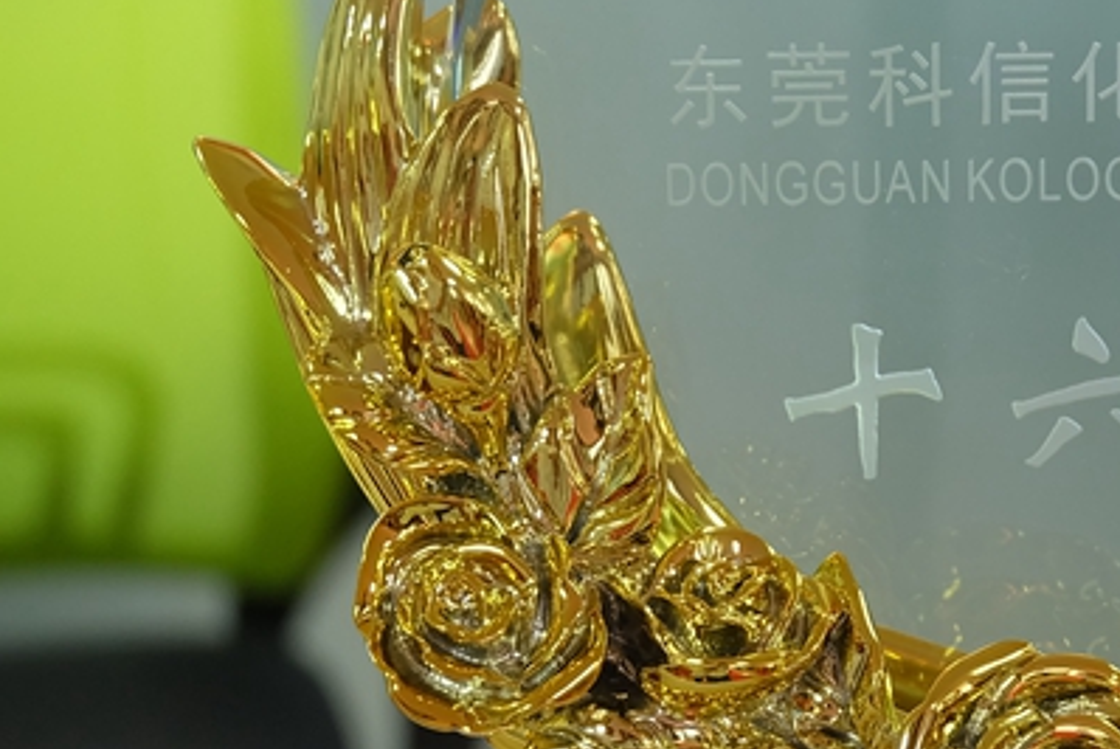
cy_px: 404
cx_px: 1078
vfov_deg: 12.7
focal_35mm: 108
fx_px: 3362
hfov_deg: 18.5
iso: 800
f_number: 4.5
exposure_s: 1/30
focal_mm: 28.2
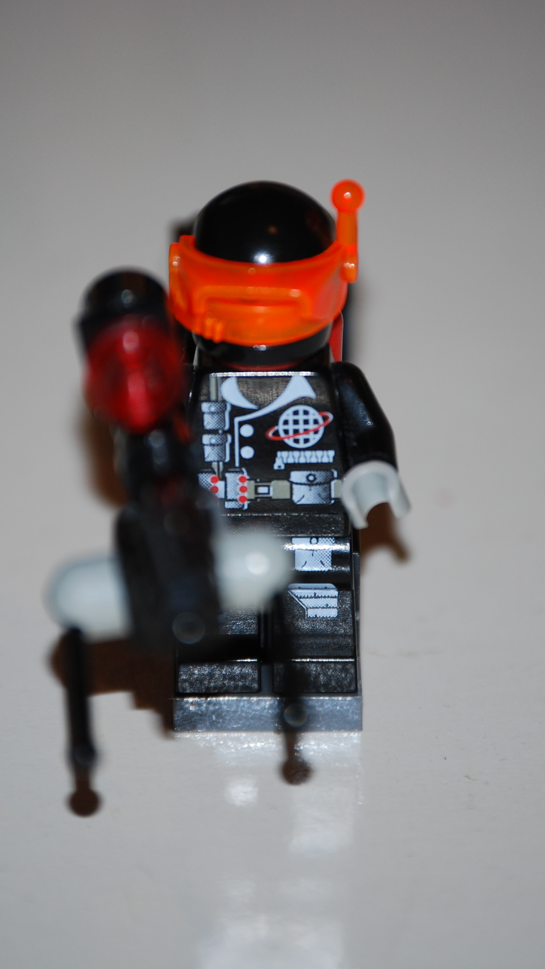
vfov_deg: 7.1
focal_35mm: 306
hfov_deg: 4.0
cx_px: 270
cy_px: 485
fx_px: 7860
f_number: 5
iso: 200
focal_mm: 130
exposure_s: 1/60
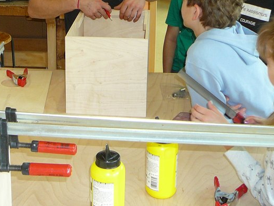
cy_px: 11
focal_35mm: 67
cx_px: 89
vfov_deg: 21.3
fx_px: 531
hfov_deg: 28.7
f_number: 2.8
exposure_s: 1/40
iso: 100
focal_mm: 5.2
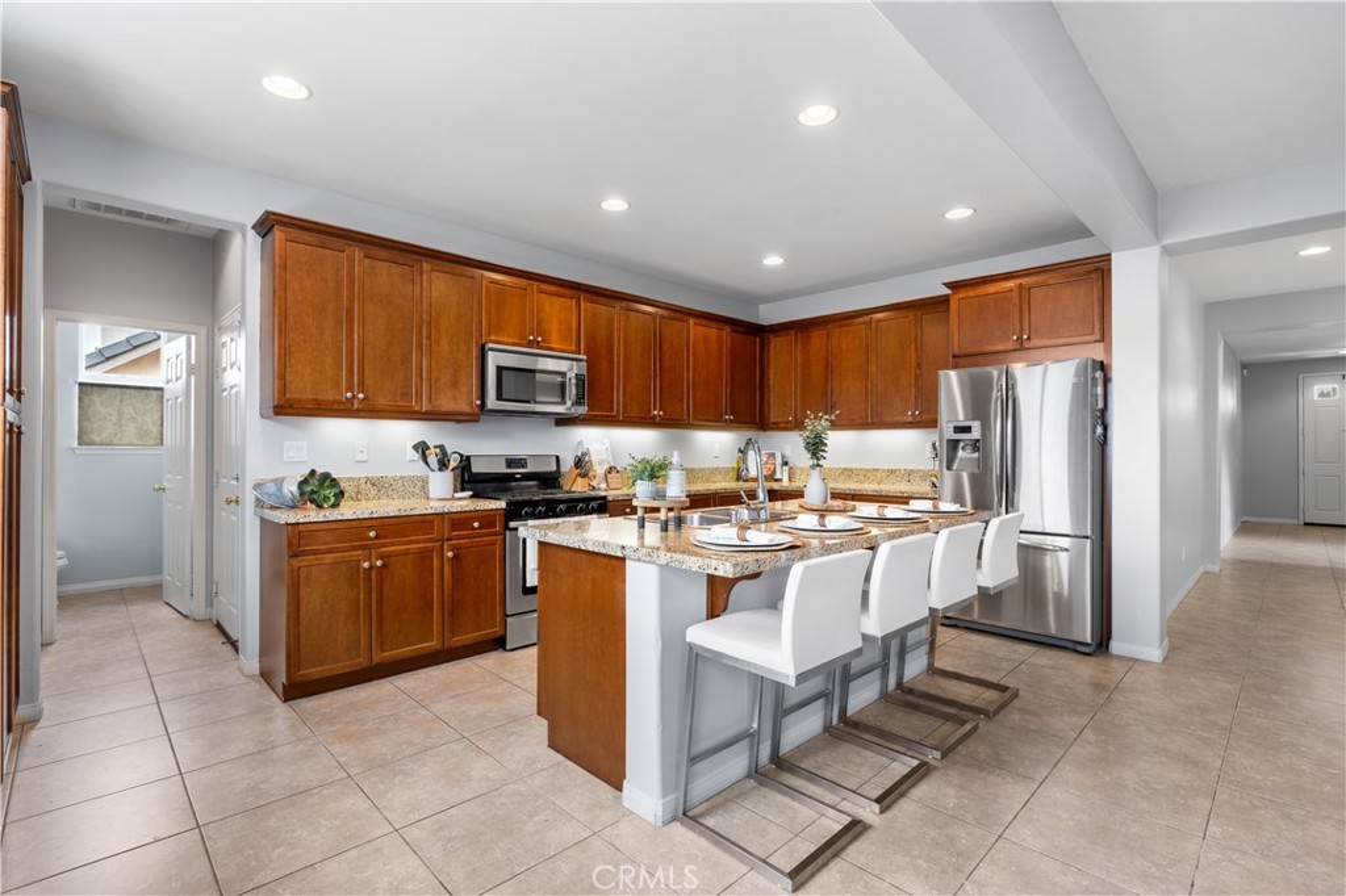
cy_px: 448
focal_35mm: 16
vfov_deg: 73.7
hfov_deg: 96.8
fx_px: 598
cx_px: 673
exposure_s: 1/1.43
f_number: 8
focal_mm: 16
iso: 100
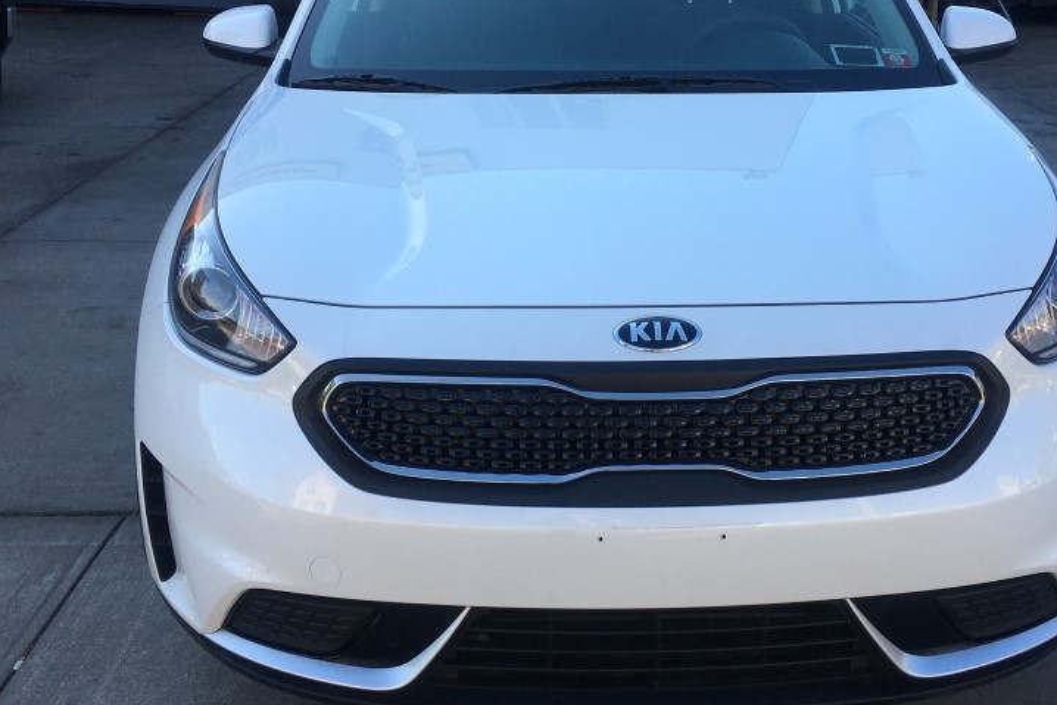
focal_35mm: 43
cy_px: 308
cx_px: 611
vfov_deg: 31.2
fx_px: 1263
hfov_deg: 45.3
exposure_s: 1/506
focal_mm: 4.15
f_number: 2.2
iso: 25
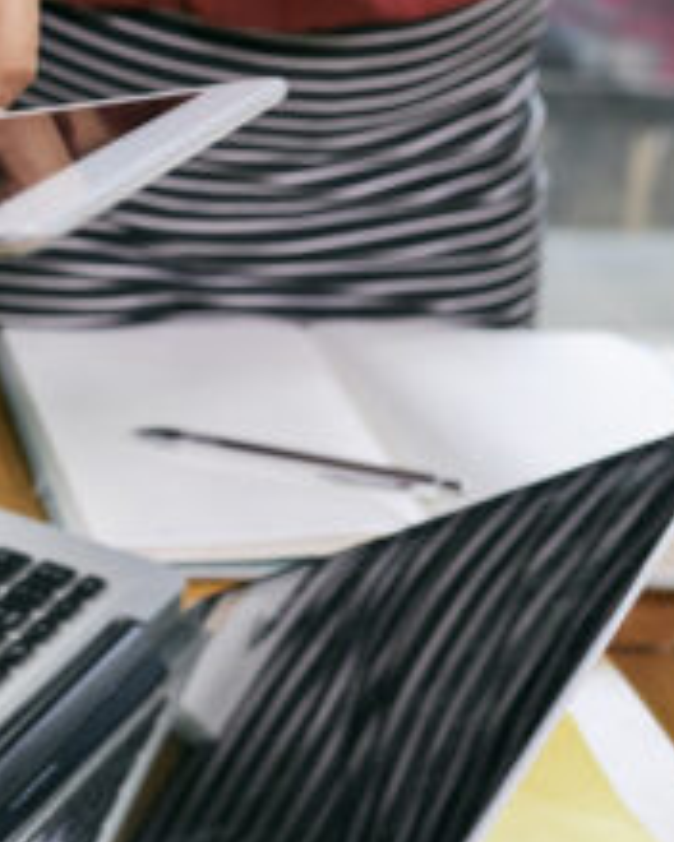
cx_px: -260
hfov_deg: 15.0
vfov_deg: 19.5
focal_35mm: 97
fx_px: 2419
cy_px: 153
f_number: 4.5
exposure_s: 1/160
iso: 400
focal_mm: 35
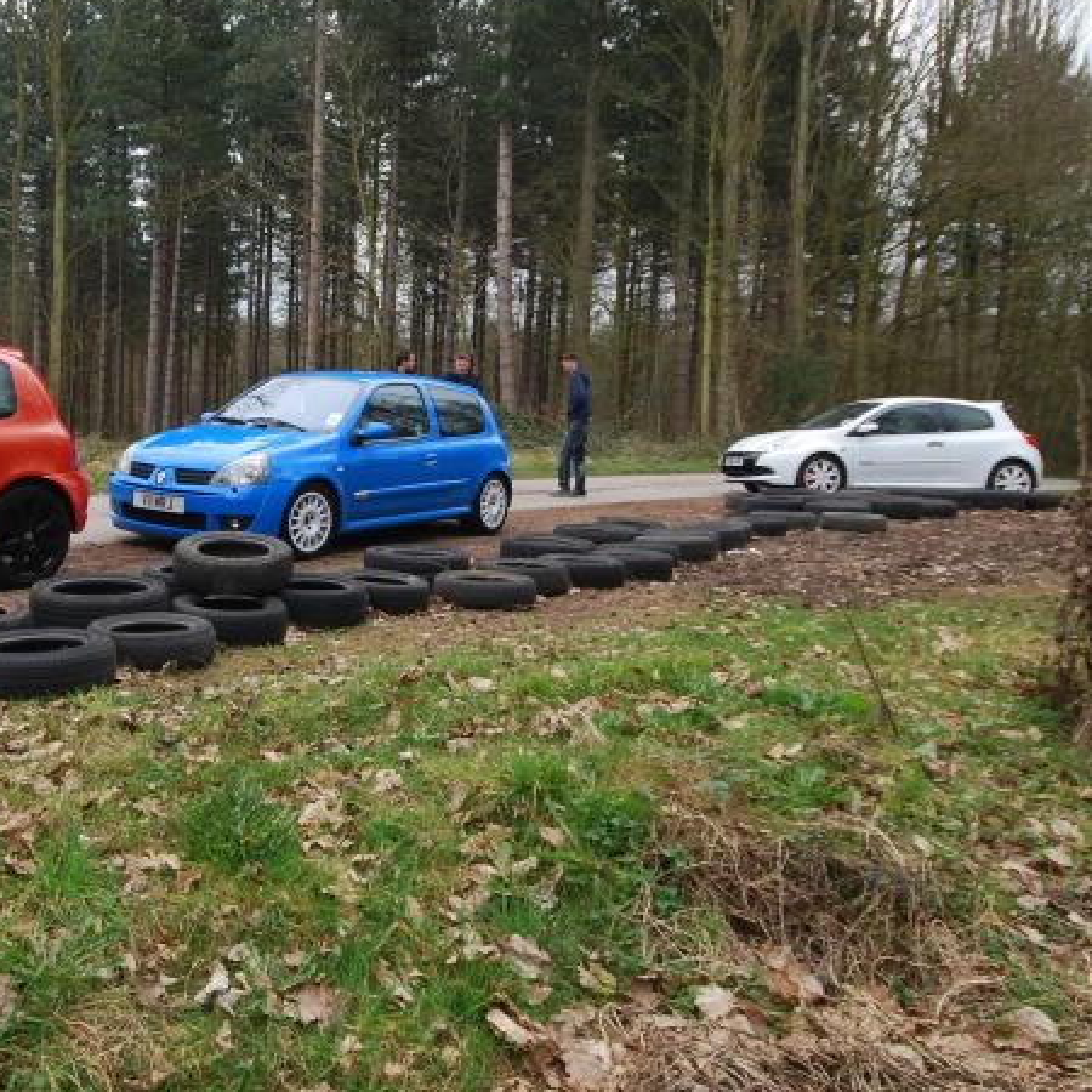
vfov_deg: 55.3
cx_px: 241
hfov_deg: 52.5
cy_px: 448
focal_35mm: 29
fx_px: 1035
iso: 180
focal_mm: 10
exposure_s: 1/125
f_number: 5.6
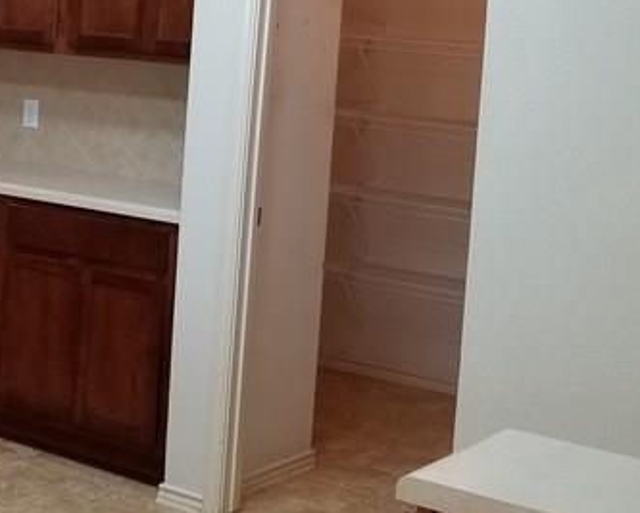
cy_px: 85
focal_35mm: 78
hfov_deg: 22.2
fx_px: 1479
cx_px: -167
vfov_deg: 19.4
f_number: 1.7
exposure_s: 1/24
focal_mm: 4.25
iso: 125
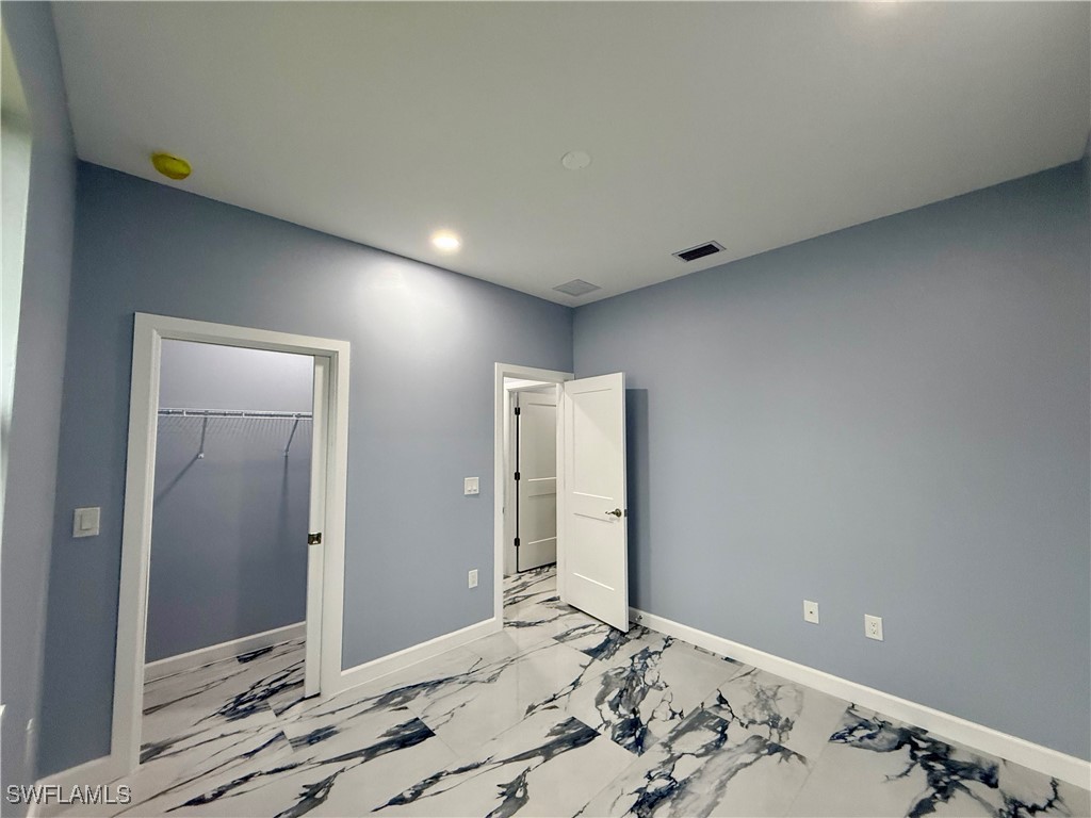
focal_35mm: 14
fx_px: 441
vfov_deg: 85.7
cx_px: 546
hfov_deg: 102.1
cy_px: 409
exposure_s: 1/120
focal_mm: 2.22
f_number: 2.2
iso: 250
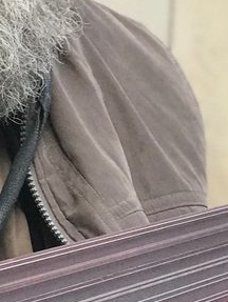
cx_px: -140
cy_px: 88
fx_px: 2085
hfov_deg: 6.2
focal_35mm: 238
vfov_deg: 8.3
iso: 50
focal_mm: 6.6
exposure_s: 1/50
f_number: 2.8
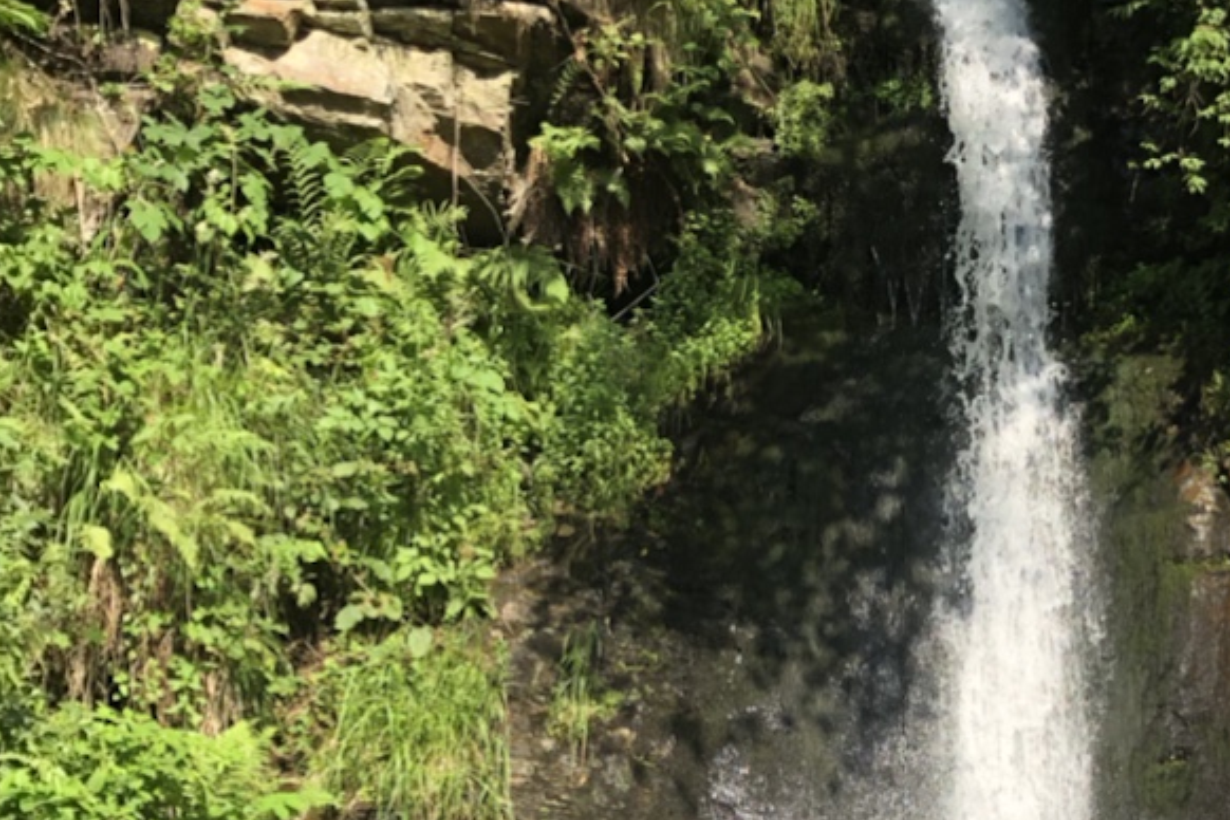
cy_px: 938
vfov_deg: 17.5
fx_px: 2562
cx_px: 924
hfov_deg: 26.6
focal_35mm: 75
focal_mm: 3.99
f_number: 1.8
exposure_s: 1/585
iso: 20
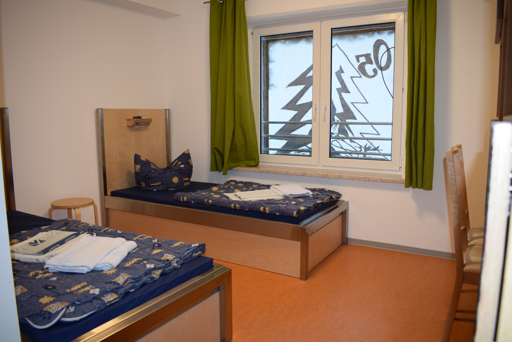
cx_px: 256
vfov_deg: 47.9
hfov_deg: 67.4
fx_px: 384
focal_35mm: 27
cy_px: 171
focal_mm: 18
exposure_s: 1/100
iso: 800
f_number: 5
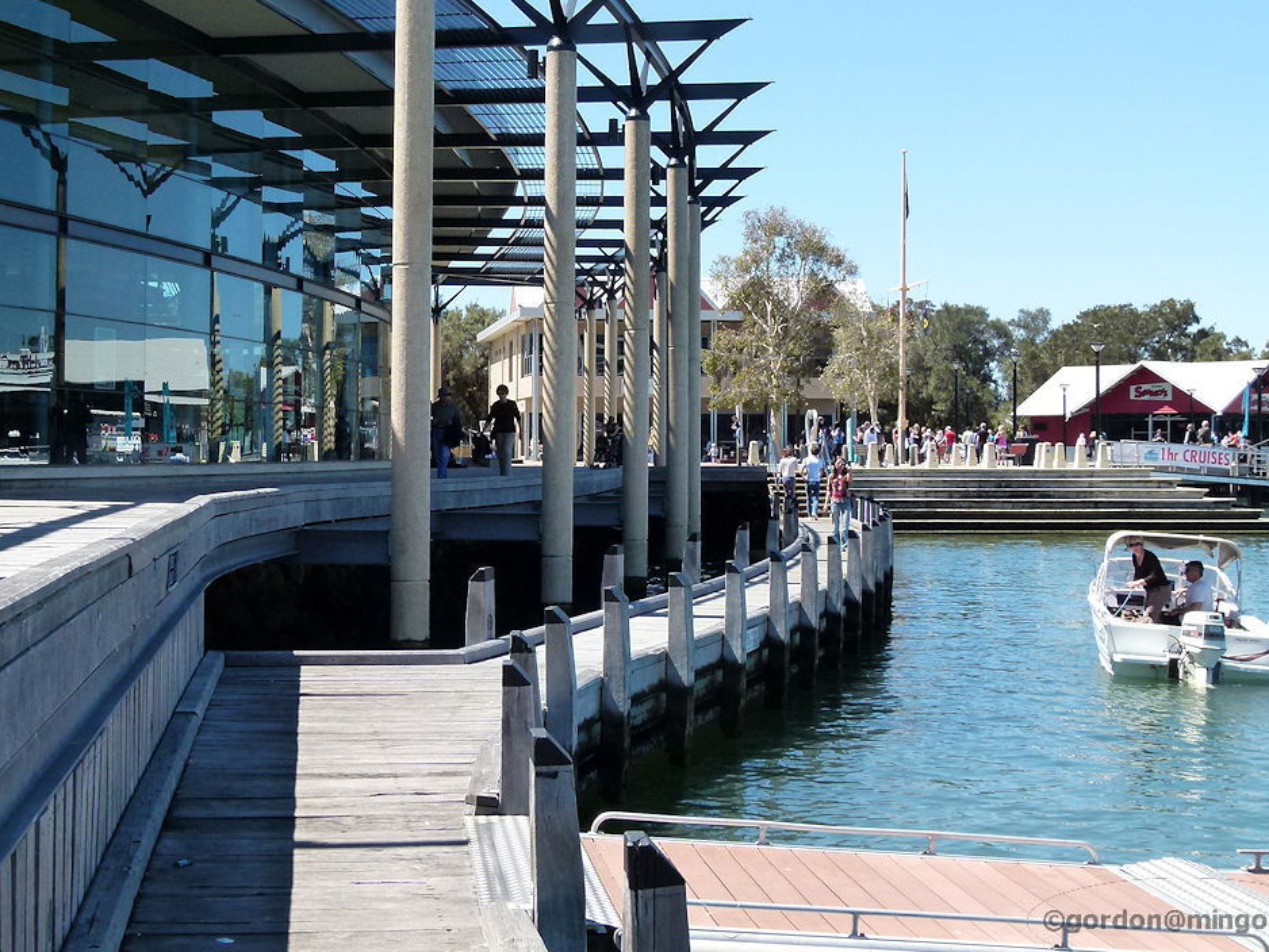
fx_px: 2017
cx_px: 533
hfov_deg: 34.9
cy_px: 392
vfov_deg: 26.5
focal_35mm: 55
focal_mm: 7.7
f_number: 4
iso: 160
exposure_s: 1/500
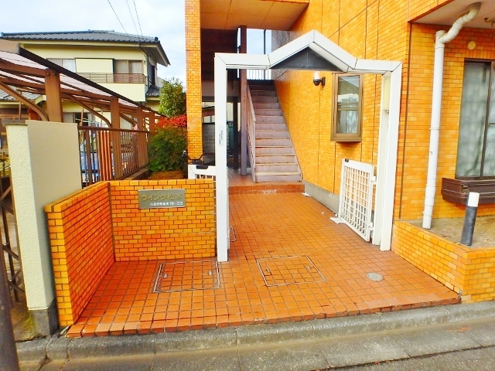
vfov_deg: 63.4
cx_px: 248
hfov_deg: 79.0
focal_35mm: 21
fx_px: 300
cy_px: 186
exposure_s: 1/400
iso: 125
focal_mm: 3.7
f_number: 3.5
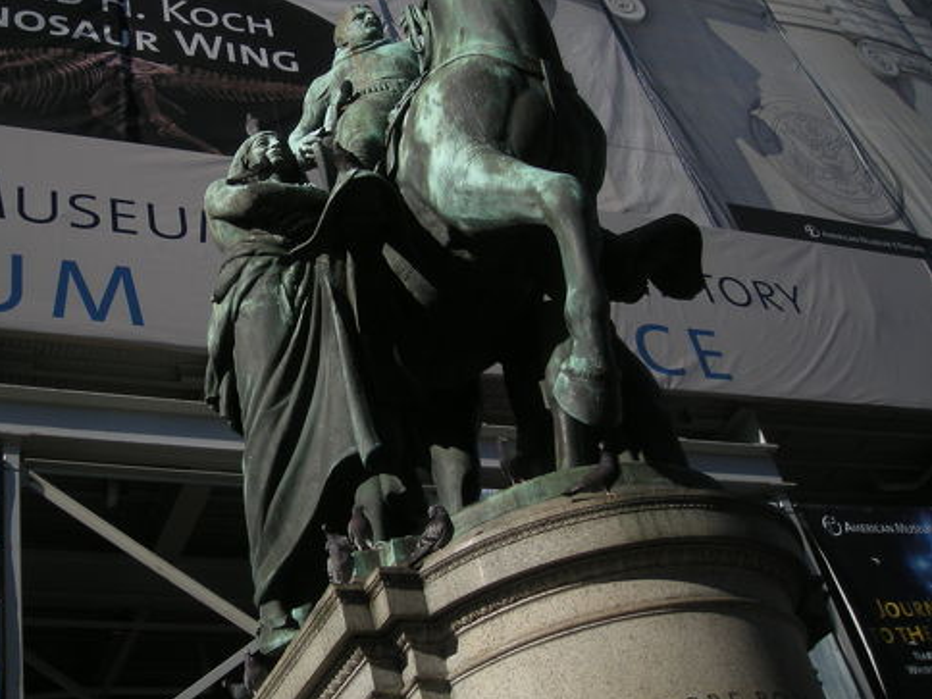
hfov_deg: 39.9
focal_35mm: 47
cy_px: 265
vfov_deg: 30.8
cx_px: 308
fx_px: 1265
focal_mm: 5.7
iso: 50
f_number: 5.7
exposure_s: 1/424
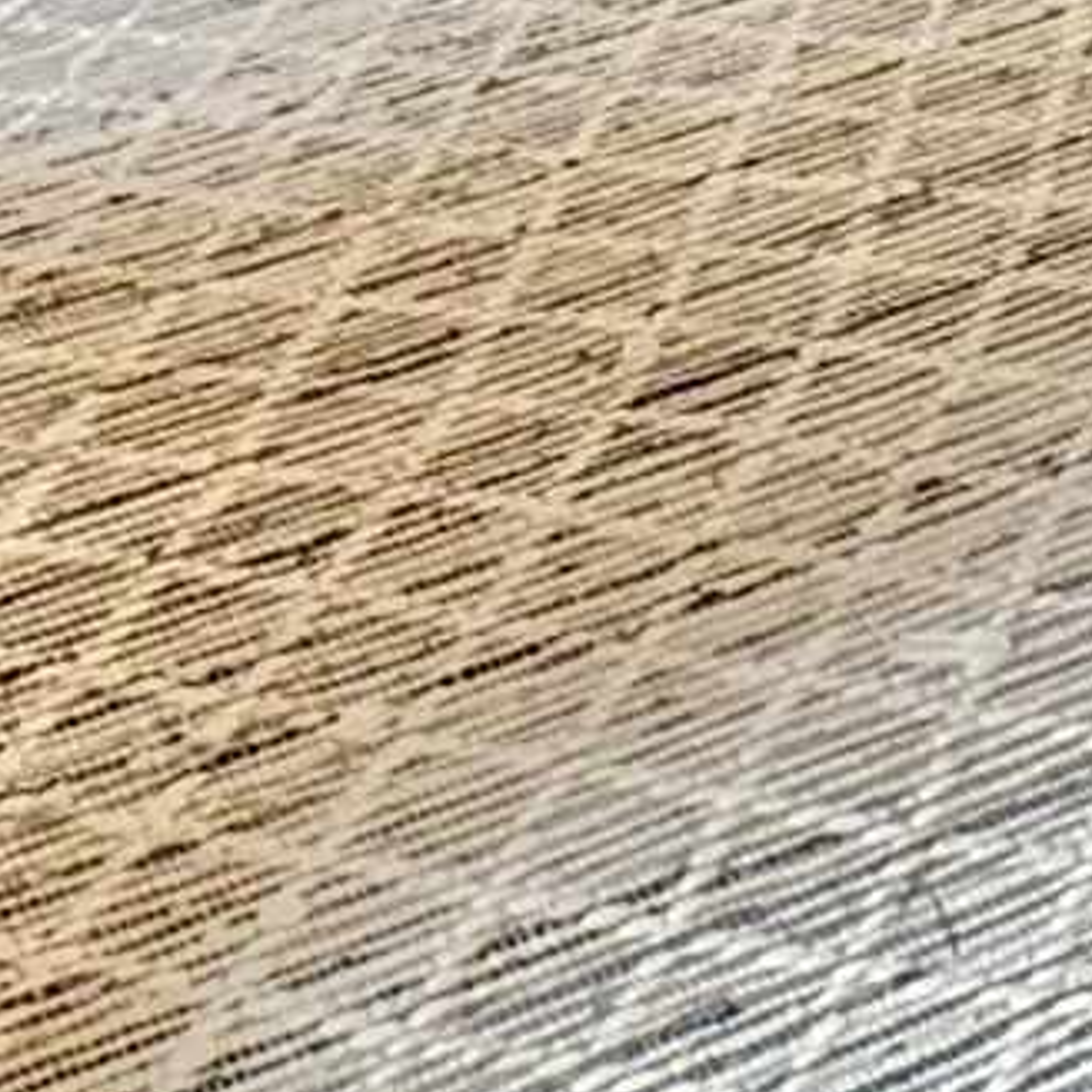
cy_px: -829
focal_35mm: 116
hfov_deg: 13.1
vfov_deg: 13.6
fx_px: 4140
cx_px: 2177
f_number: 2.2
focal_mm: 2.22
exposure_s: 1/60
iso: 200
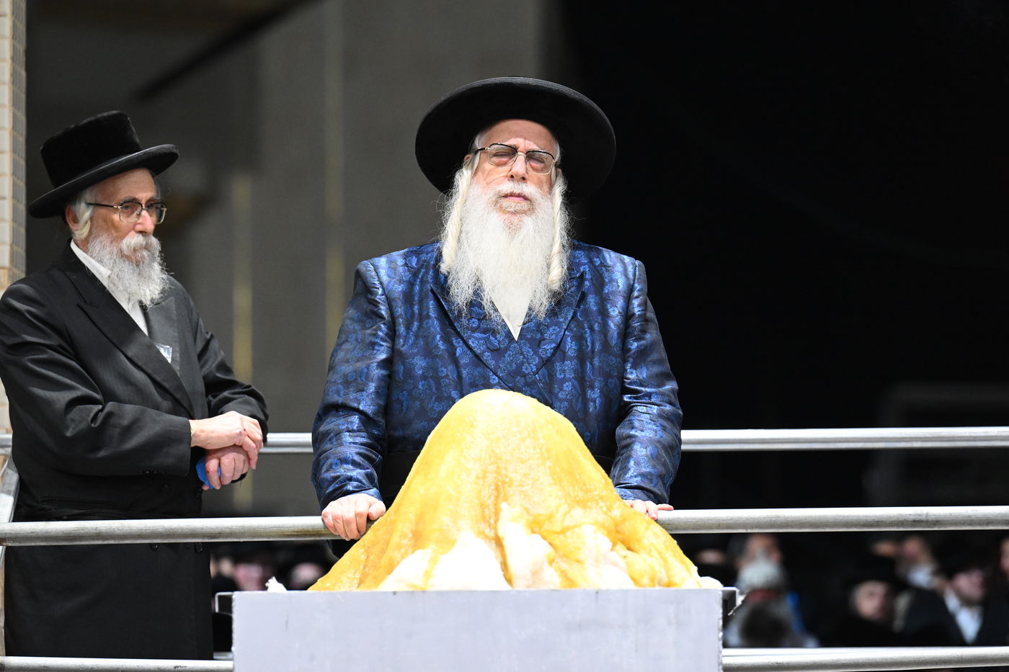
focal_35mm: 200
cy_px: 336
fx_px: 5605
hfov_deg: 10.3
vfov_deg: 6.9
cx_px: 504
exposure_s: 1/160
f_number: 4.5
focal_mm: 200
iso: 5000
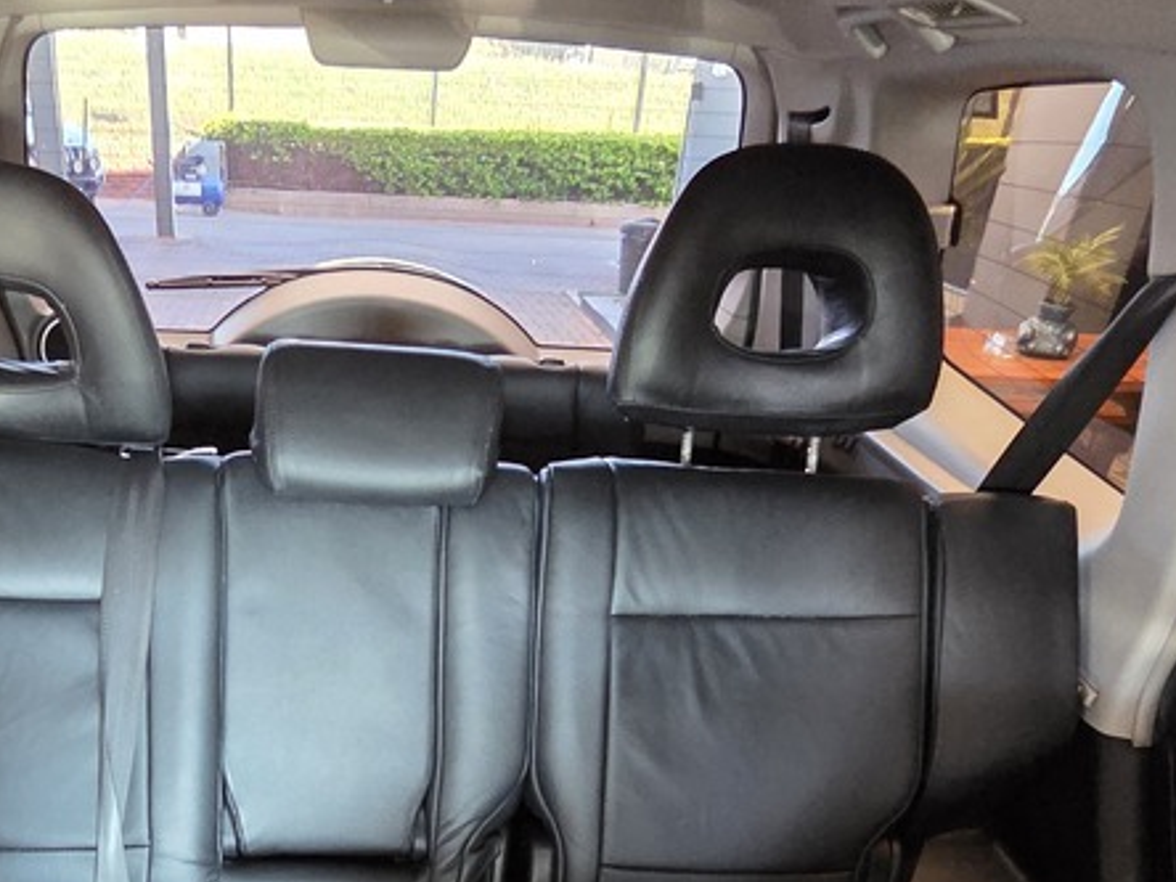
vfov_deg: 43.1
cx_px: 358
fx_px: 1019
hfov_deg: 58.1
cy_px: 784
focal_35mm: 30
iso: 1600
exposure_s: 1/50
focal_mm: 2.2
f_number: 2.2
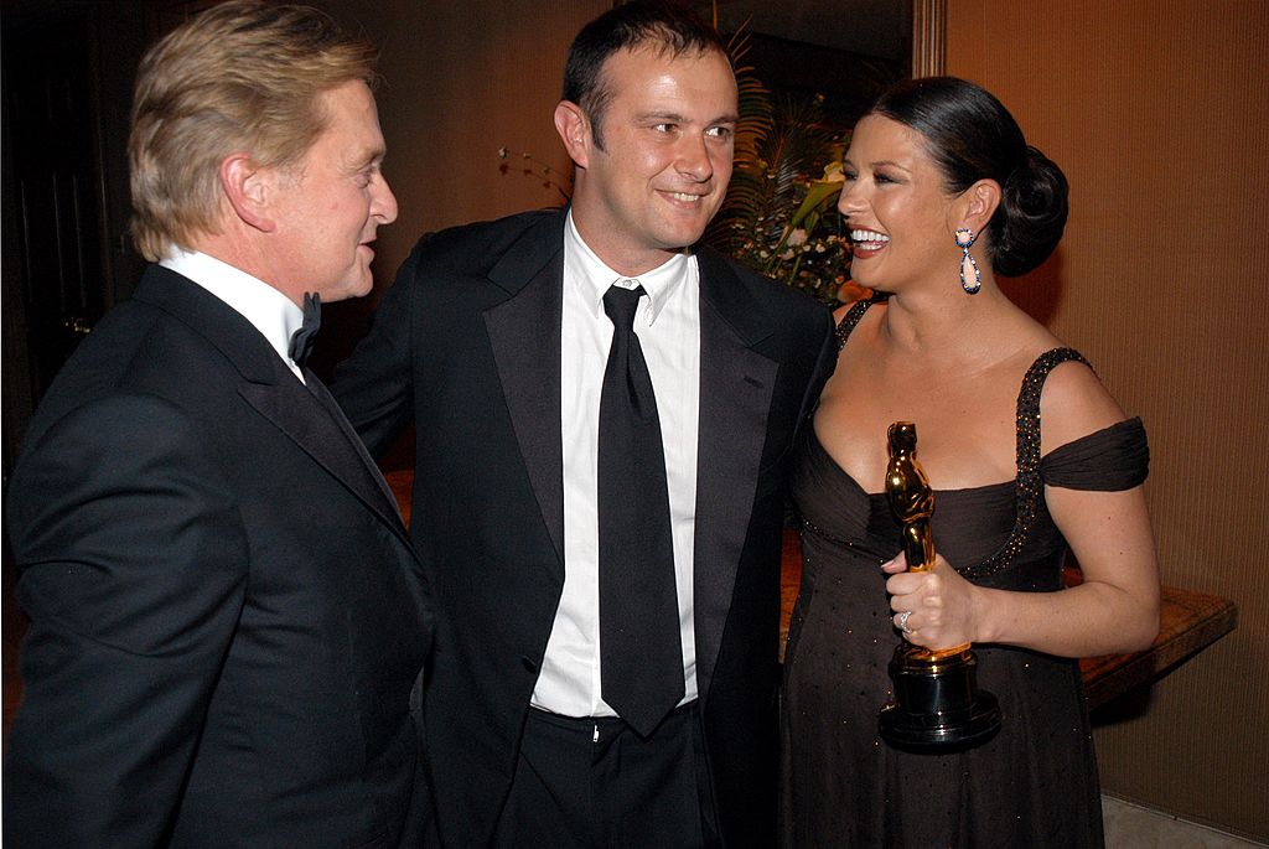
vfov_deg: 37.0
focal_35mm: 36
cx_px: 634
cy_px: 424
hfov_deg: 53.1
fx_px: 1270
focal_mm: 24
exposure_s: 1/80
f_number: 5.6
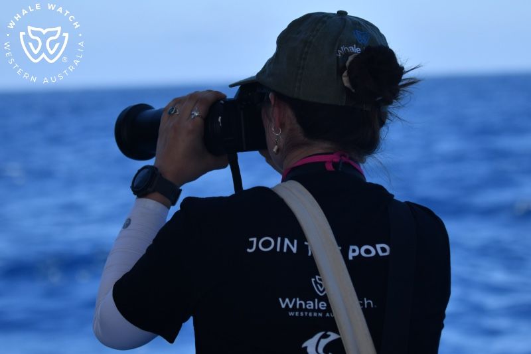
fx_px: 1548
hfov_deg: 19.5
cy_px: 177
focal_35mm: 105
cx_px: 266
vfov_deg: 13.0
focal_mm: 105
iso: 1000
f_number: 5
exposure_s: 1/8000
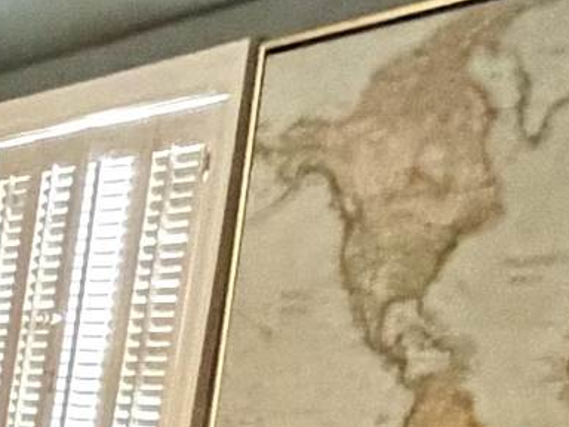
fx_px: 1841
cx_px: -1248
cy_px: 661
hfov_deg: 10.5
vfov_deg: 12.5
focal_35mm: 112
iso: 1000
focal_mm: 2.22
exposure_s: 1/60
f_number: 2.2
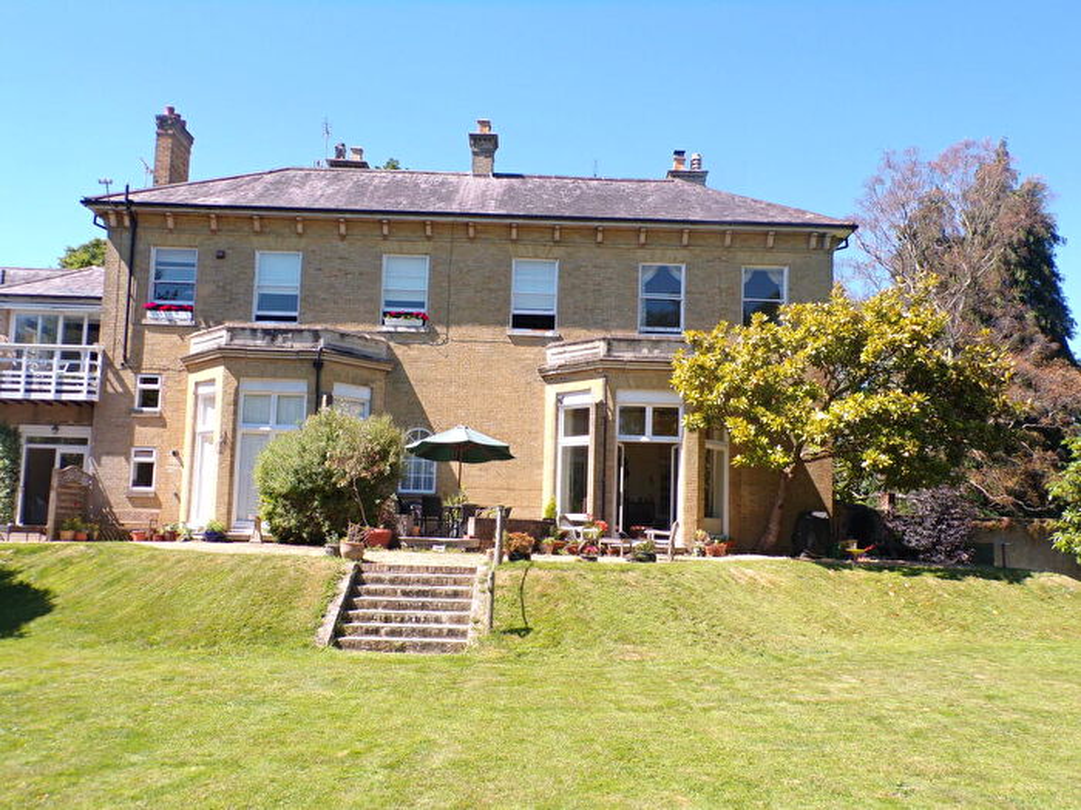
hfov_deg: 56.8
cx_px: 540
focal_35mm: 32
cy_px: 405
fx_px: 999
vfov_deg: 44.2
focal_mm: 5.8
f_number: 4.6
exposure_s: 1/220
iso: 80
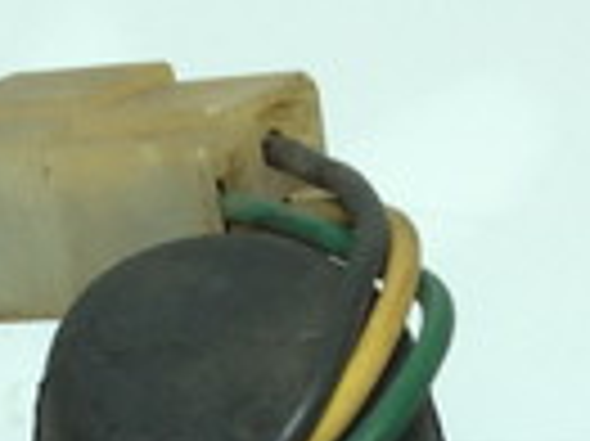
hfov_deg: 13.4
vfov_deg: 9.3
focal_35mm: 147
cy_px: 922
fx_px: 2503
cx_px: 216
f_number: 2.4
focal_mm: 3.3
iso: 32
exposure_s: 1/323
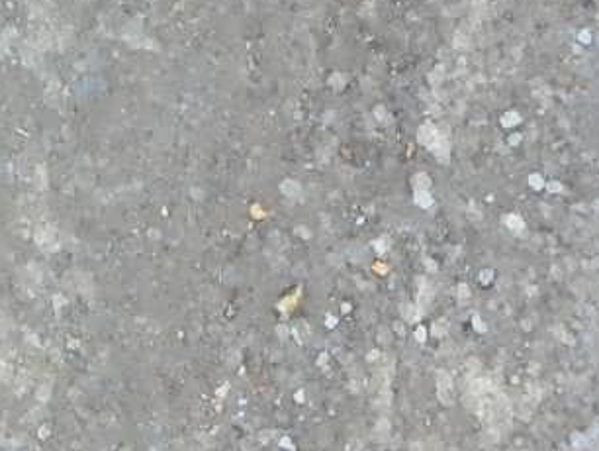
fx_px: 9300
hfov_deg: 3.7
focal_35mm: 537
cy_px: -355
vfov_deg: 2.8
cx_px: -458
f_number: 4.5
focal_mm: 24.3
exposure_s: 1/50
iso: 160
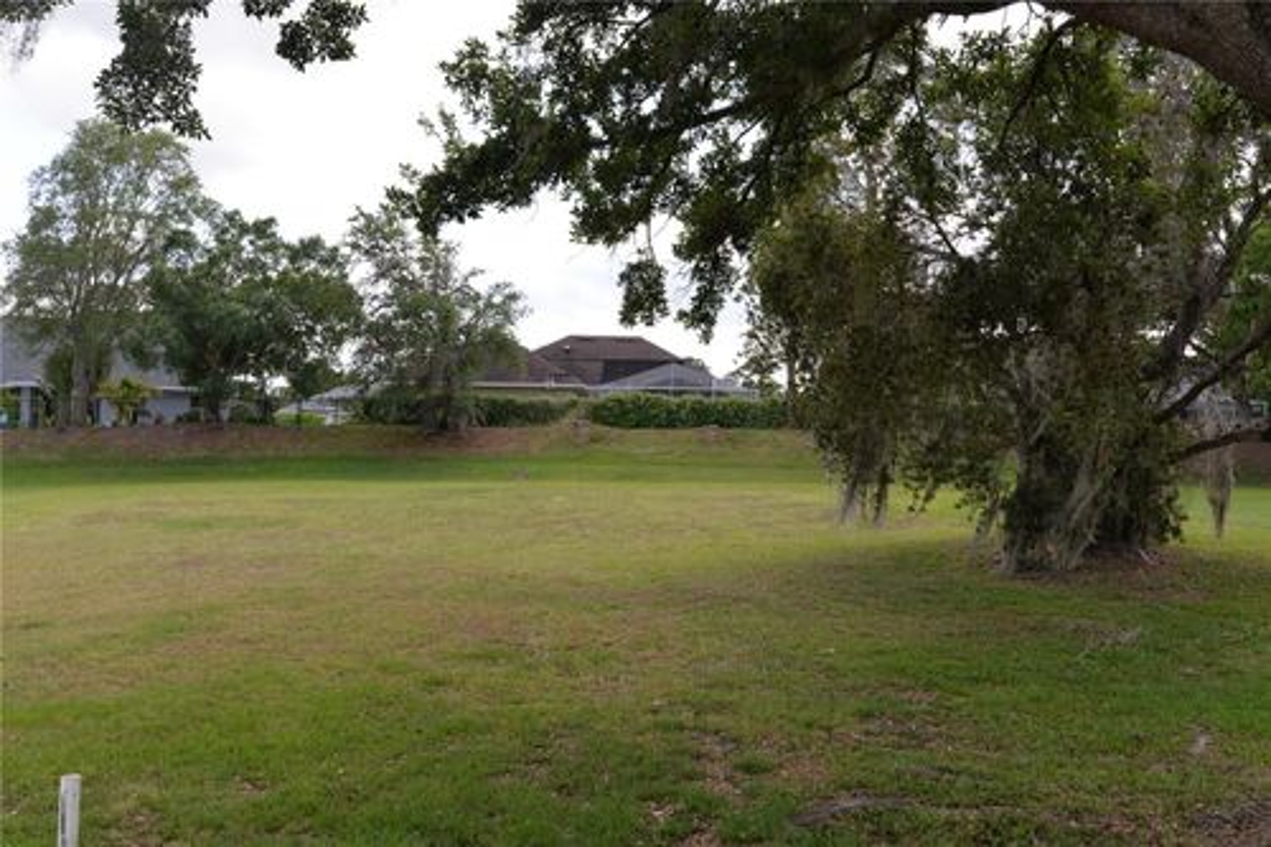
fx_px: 1235
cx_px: 636
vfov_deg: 37.8
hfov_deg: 54.5
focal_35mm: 35
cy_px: 424
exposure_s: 1/250
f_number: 8
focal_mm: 35
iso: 200
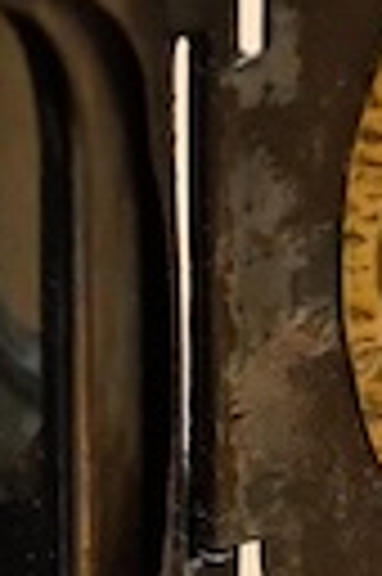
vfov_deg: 5.2
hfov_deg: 3.5
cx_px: 272
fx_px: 6304
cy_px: 338
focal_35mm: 395
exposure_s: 1/320
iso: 3200
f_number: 3.5
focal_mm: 30
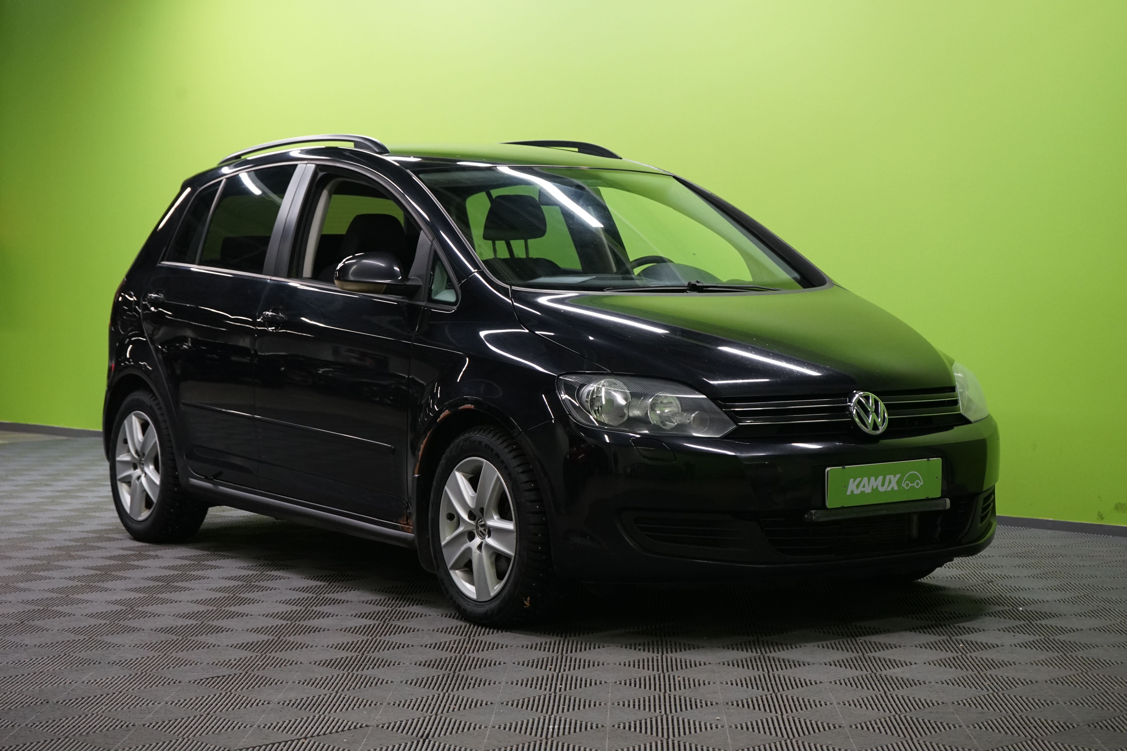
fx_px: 2191
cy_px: 376
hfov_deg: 28.8
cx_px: 564
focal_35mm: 70
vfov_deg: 19.5
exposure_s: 1/80
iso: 1600
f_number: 7.1
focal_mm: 70
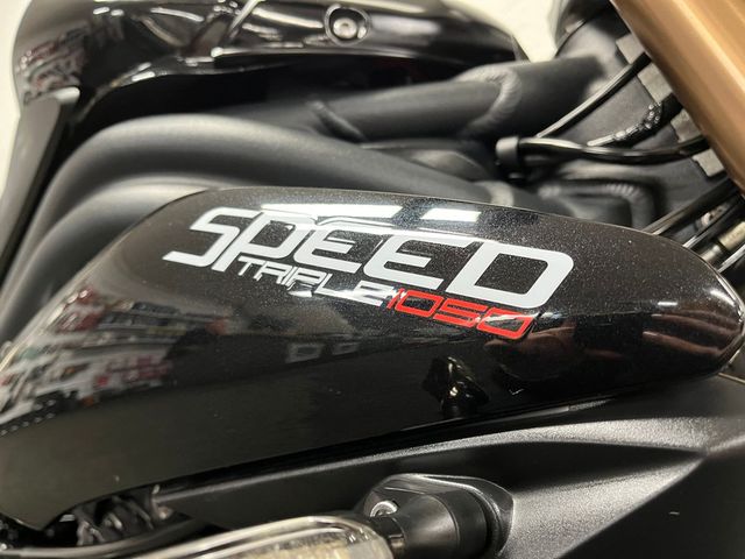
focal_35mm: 26
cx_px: 372
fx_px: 560
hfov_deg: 67.3
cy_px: 280
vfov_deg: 53.1
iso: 400
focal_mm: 5.1
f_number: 1.6
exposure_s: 1/33
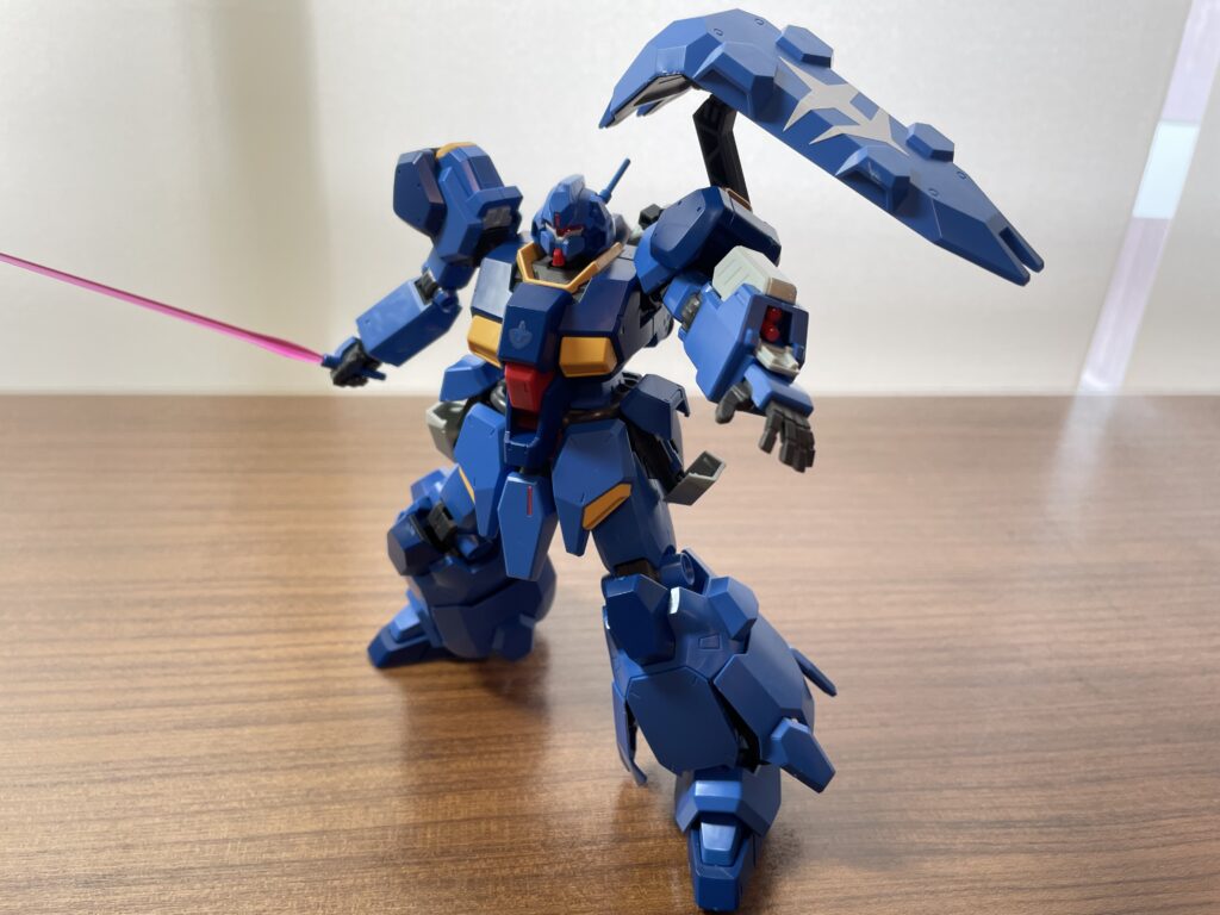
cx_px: 610
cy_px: 458
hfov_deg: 67.3
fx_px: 916
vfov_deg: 53.1
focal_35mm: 26
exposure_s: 1/120
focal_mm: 4.2
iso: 64
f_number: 1.6
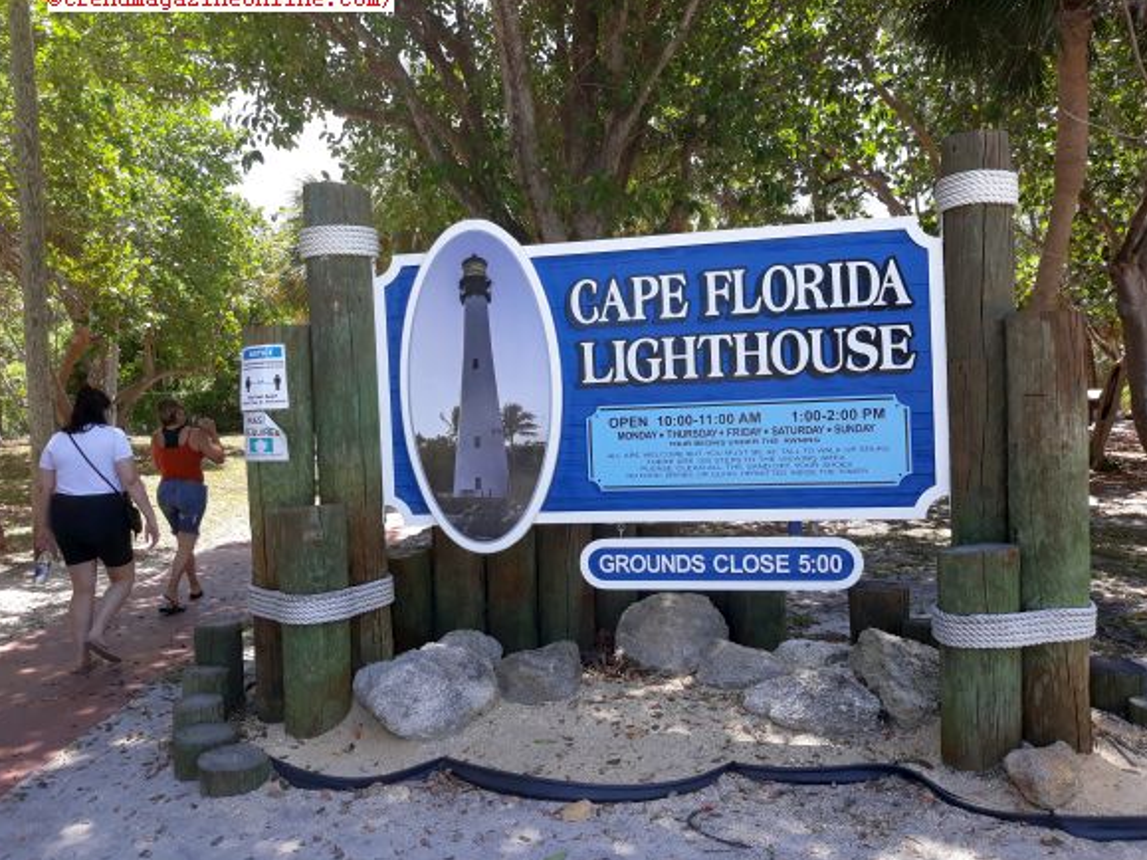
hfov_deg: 61.7
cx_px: 557
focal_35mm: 29
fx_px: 961
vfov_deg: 48.2
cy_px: 424
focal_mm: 3.7
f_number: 1.7
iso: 40
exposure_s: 1/404
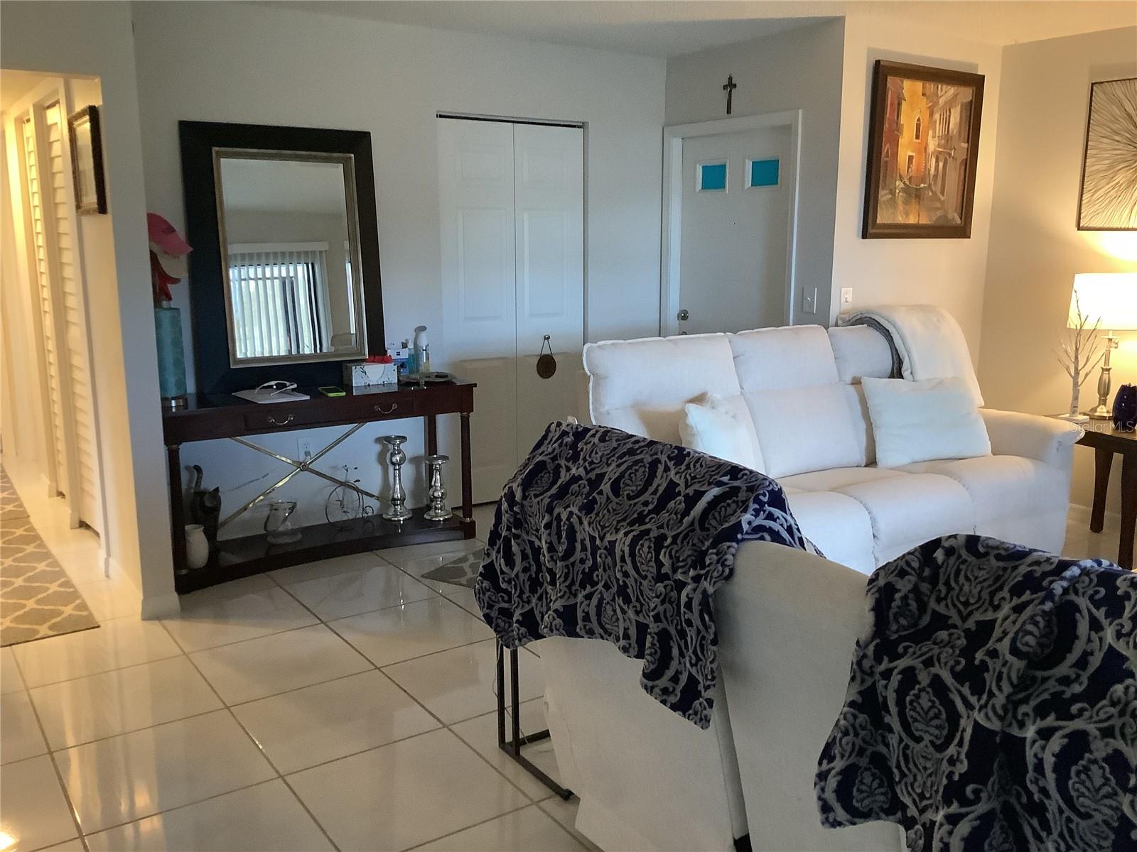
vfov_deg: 45.4
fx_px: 1018
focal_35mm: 31
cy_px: 426
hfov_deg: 58.4
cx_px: 568
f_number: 2.4
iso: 400
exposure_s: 1/40
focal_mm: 3.3
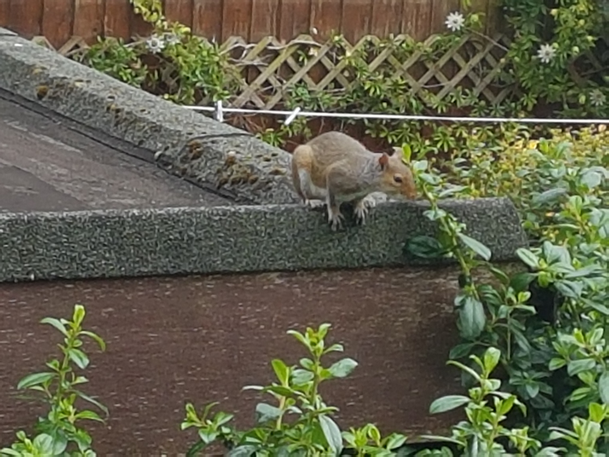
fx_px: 457
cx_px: 304
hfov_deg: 67.3
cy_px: 228
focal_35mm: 26
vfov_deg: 53.1
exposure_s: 1/413
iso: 40
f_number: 1.7
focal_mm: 4.2
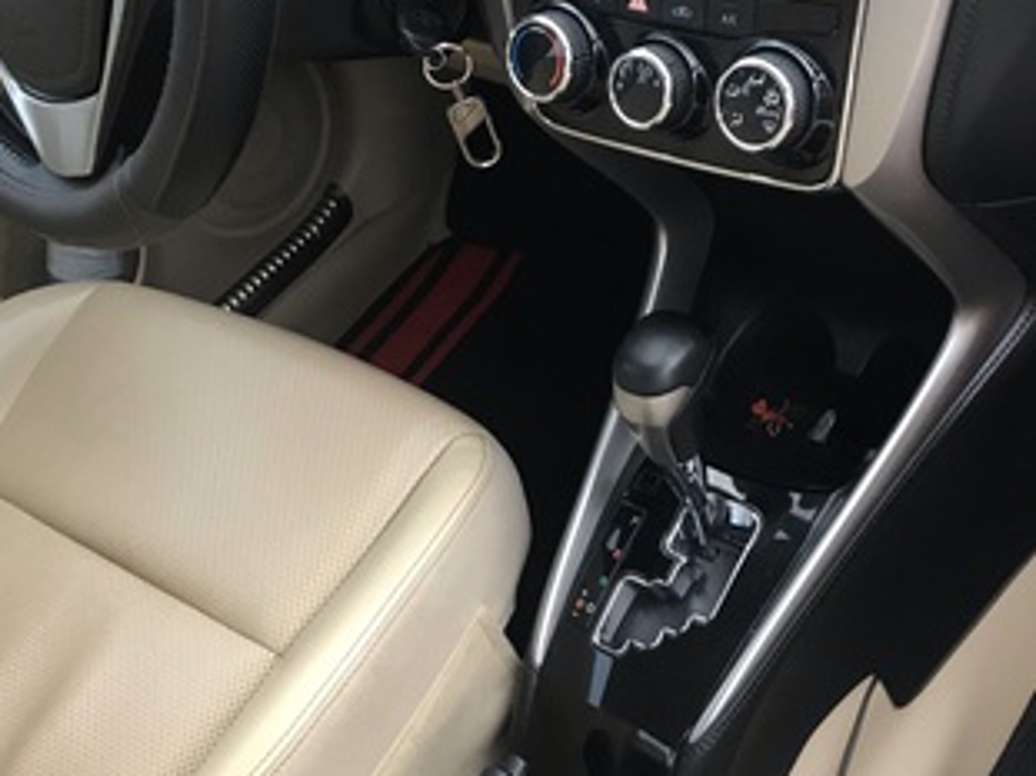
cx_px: 663
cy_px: 296
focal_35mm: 36
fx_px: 1077
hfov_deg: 50.7
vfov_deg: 39.4
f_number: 1.8
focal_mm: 3.99
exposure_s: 1/17
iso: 64
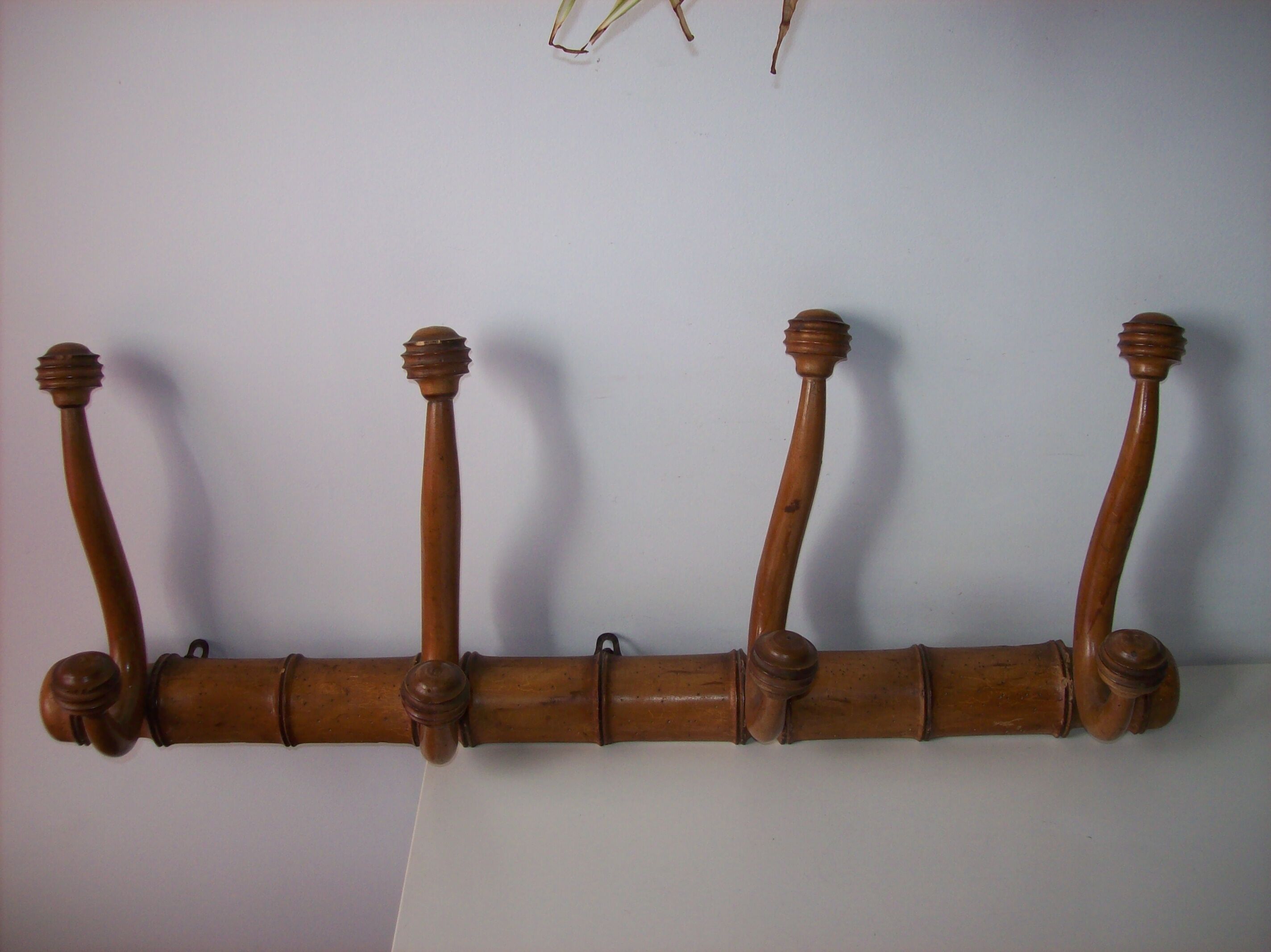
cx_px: 636
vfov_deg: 39.6
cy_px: 476
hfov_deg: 51.4
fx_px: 1321
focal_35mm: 36
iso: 80
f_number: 2.7
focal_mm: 6
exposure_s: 1/64
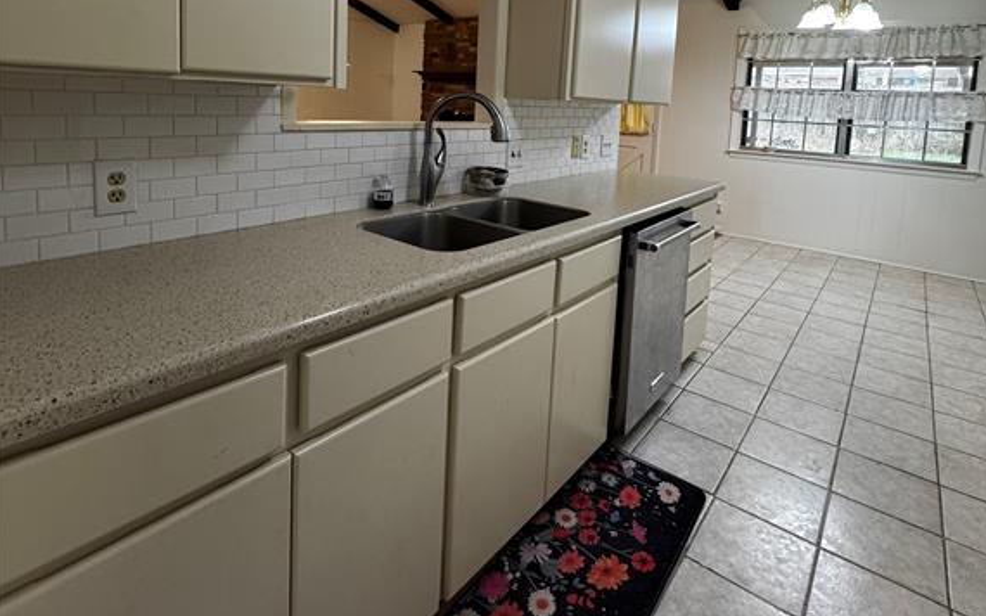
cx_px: 495
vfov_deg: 56.5
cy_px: 149
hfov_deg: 85.1
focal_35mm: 20
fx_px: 537
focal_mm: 2.22
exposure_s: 1/60
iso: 250
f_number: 2.2
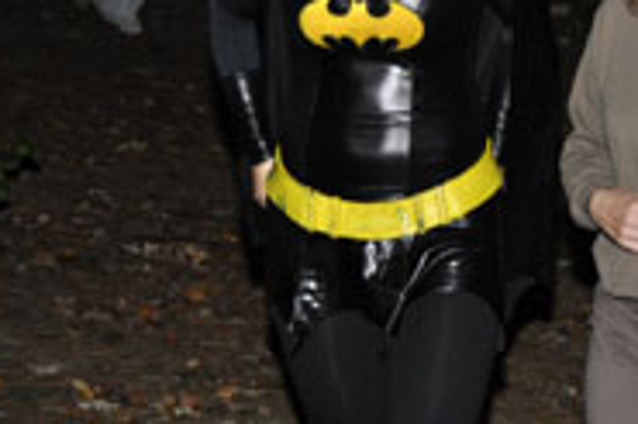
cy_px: 65
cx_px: 590
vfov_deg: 10.5
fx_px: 2302
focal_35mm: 130
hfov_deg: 15.6
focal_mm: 40
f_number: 4.5
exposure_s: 1/60
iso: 800
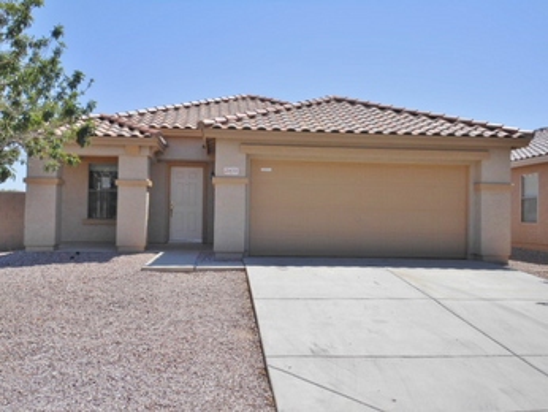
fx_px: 523
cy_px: 206
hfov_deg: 55.3
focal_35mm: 33
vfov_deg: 43.0
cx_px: 274
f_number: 4
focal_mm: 5.9
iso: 80
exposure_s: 1/640
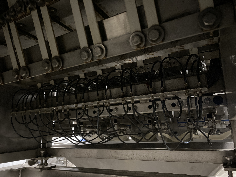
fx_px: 177
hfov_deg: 67.3
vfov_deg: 53.1
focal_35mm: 26
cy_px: 88
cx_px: 118
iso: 1000
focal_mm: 4.25
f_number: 1.8
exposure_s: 1/14
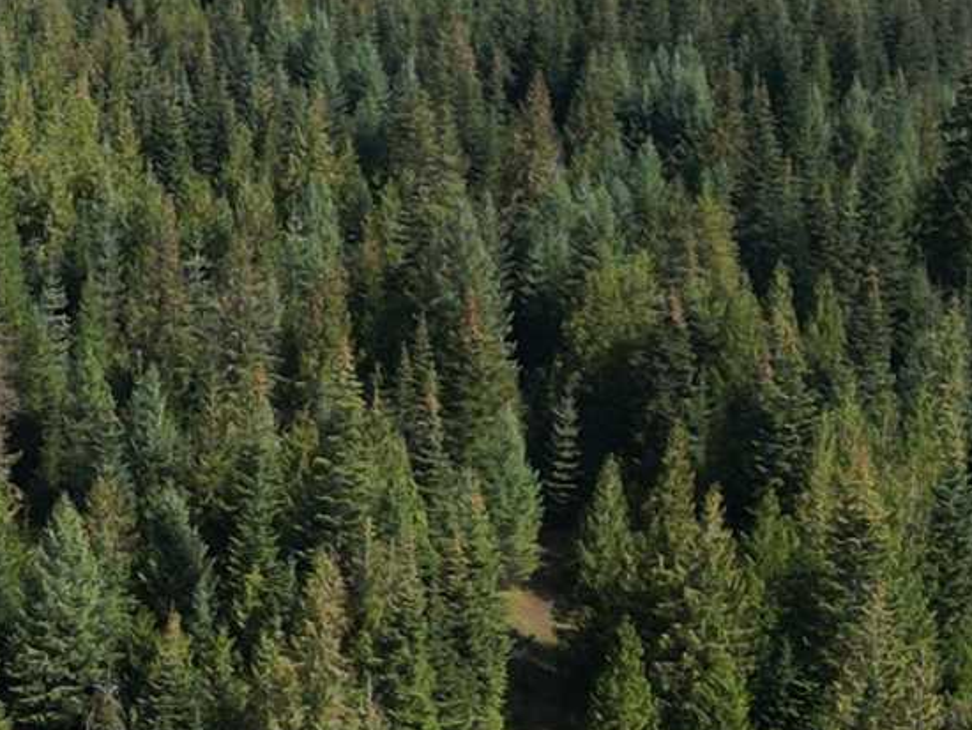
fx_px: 3764
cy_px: 71
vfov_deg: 11.0
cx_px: -546
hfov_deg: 13.7
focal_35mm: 134
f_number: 1.7
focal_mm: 6.72
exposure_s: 1/3000
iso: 120
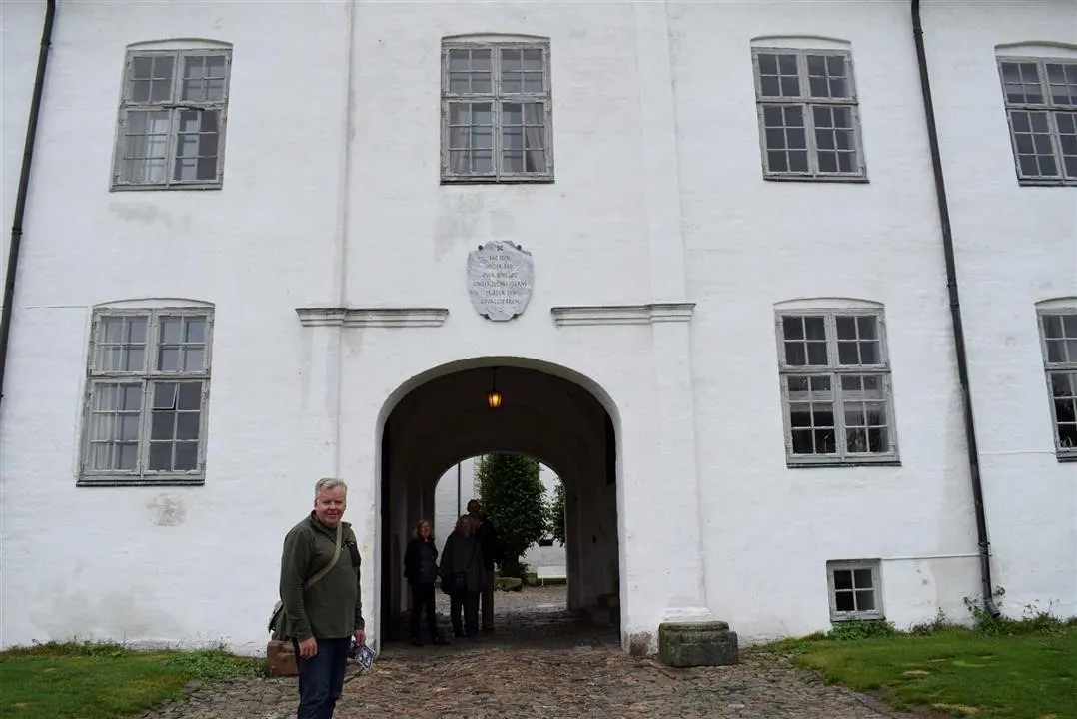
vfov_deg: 43.7
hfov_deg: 61.9
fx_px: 898
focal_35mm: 30
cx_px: 538
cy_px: 360
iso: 320
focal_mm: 20
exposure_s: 1/250
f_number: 8
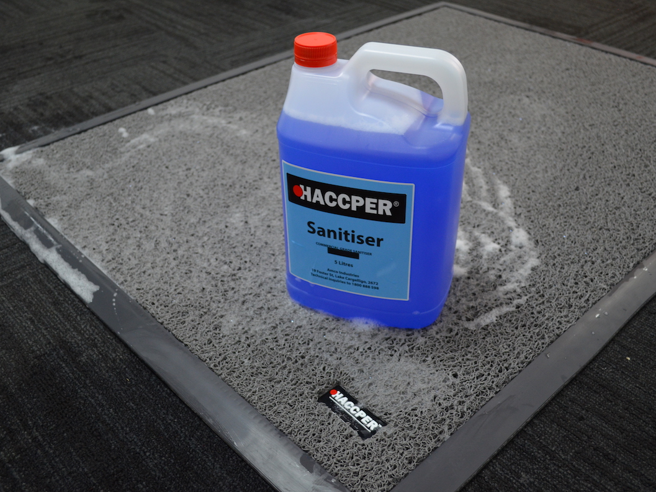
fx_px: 682
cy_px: 246
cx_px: 326
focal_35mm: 36
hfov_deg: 51.3
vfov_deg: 39.7
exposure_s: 1/50
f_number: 3.8
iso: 800
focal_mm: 22
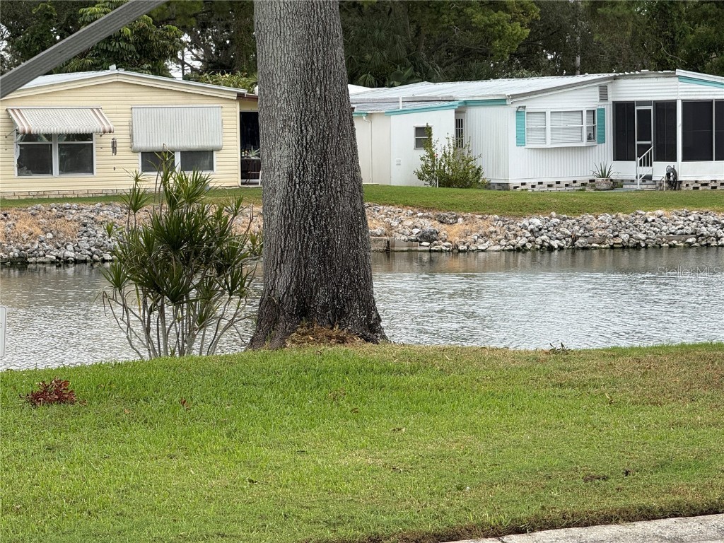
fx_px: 2510
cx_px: 362
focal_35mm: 120
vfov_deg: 12.3
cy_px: 272
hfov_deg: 16.4
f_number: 2.8
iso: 50
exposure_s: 1/767
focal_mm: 15.66
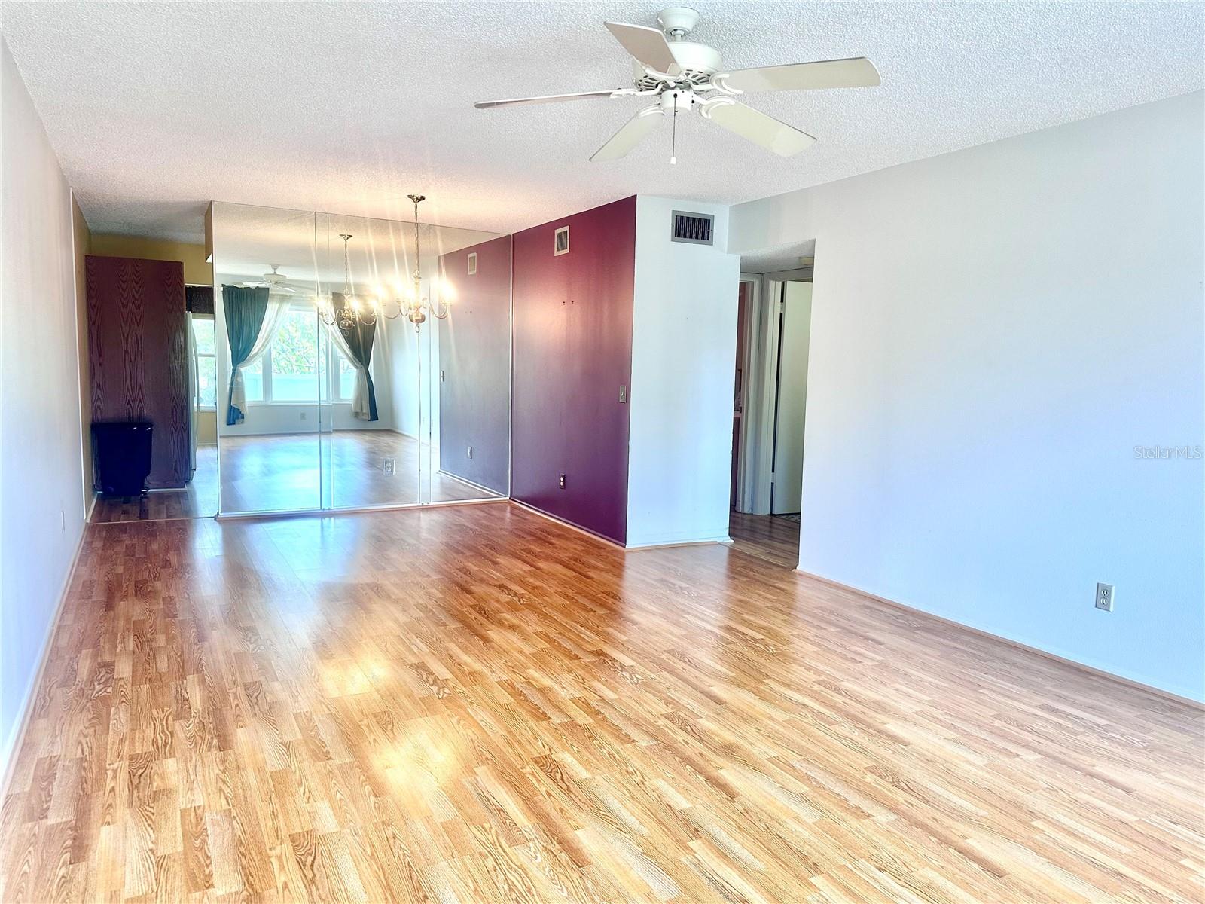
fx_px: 835
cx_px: 602
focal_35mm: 24
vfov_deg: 56.8
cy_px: 452
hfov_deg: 71.6
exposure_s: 1/120
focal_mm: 6.86
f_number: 1.78
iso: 125
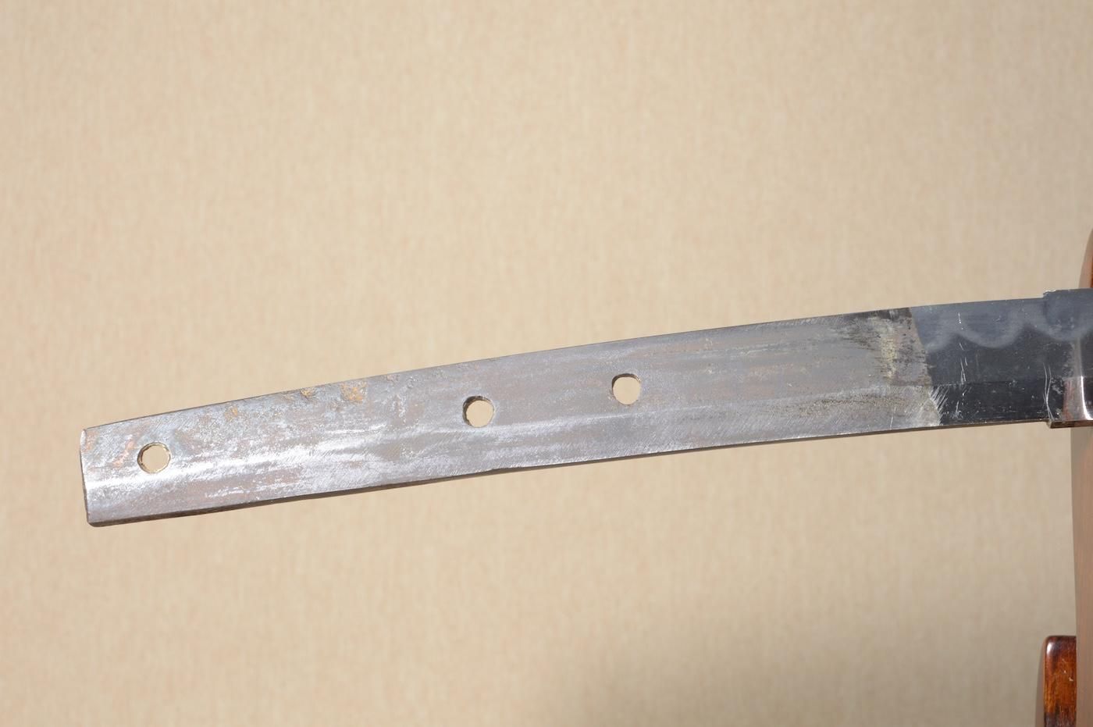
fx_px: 2366
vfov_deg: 17.5
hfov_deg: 26.0
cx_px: 546
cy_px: 364
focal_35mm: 78
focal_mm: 52
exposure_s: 1/1.6
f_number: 11
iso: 400
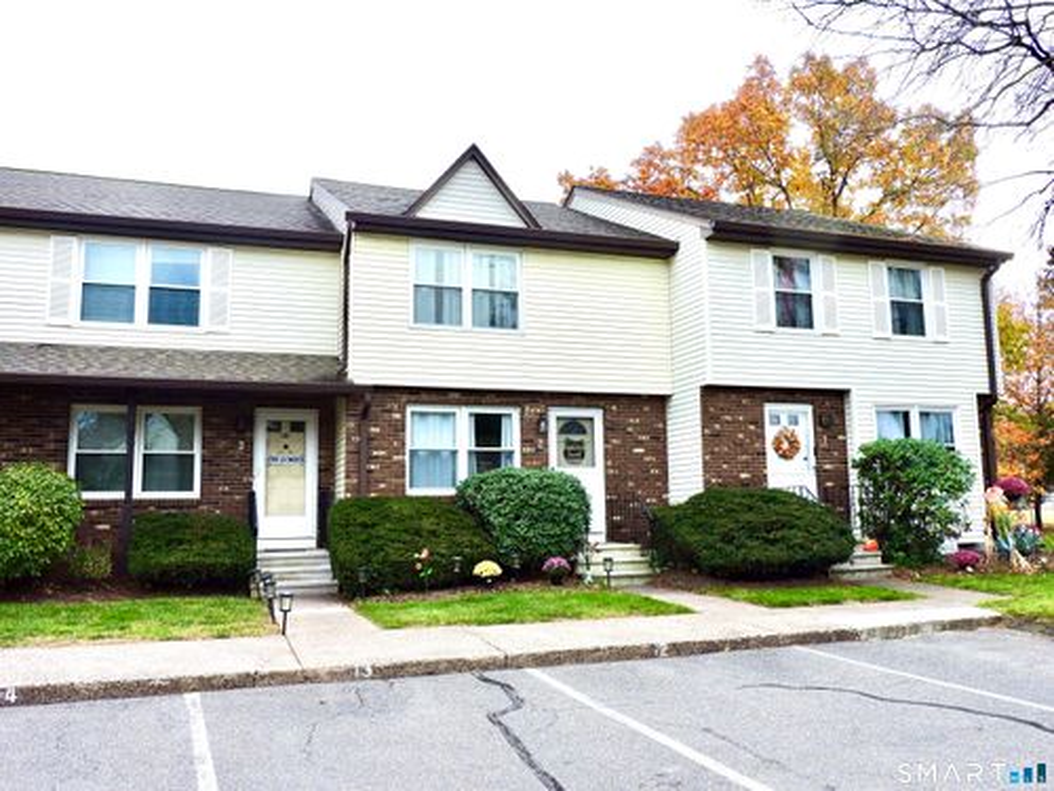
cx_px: 527
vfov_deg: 46.8
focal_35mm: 30
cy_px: 396
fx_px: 913
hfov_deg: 60.0
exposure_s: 1/400
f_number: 3.1
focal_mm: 5.4
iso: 100
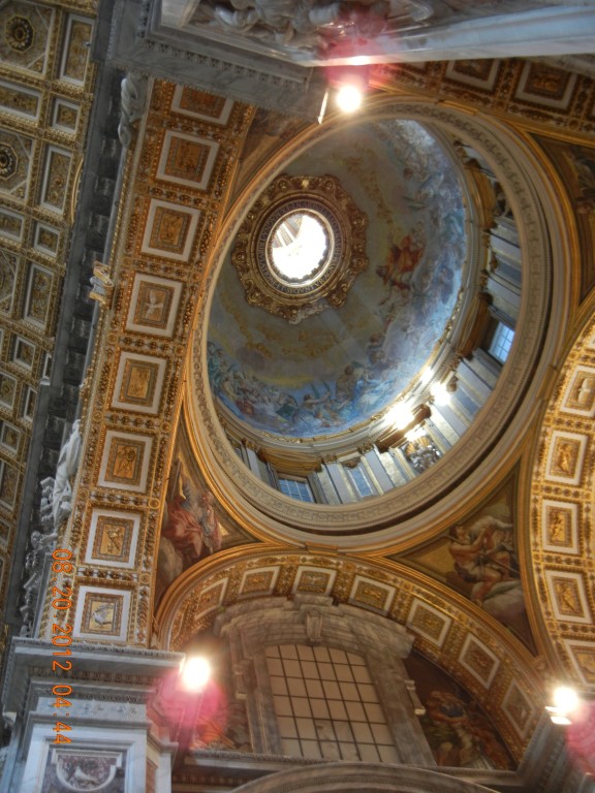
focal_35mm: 34
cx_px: 298
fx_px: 779
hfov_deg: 41.8
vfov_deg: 54.0
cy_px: 396
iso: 200
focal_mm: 6.2
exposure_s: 1/6.9
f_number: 3.6
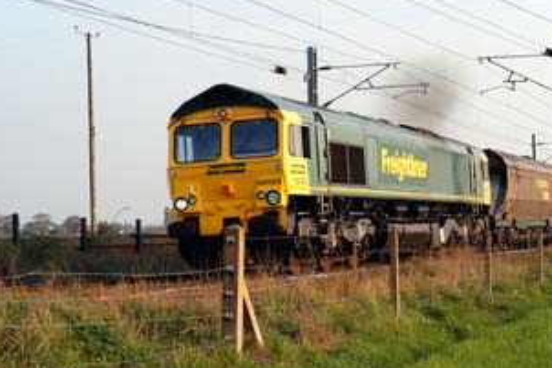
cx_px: 356
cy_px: 194
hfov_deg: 14.7
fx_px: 2130
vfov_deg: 9.9
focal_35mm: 139
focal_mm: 70
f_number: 6.3
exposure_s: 1/1000
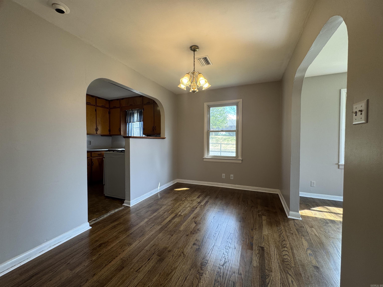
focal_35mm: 14
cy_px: 144
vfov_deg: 85.7
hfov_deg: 102.1
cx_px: 192
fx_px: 155
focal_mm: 2.22
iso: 125
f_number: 2.2
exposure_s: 1/120
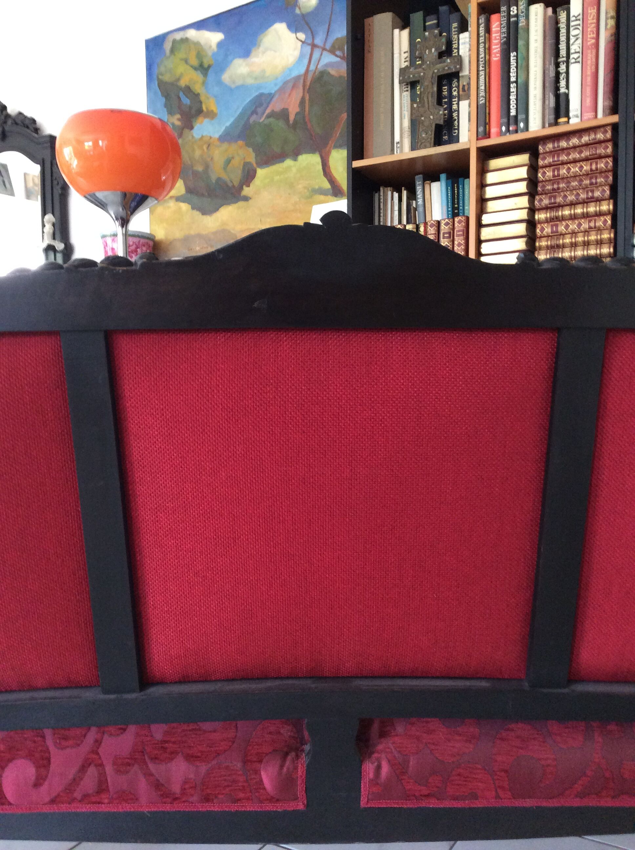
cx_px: 318
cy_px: 425
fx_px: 785
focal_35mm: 32
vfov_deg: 56.9
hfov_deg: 44.1
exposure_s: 1/25
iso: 160
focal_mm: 3.3
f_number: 2.4
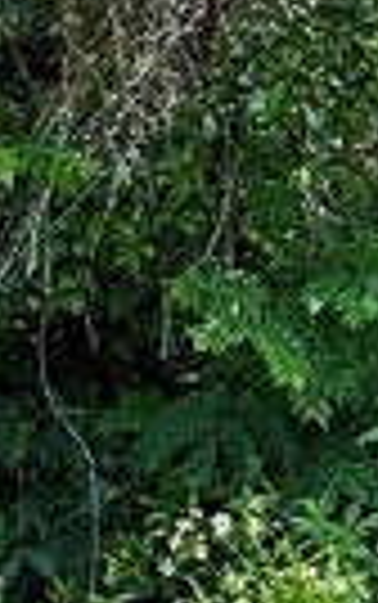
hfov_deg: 10.7
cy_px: -36
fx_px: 1859
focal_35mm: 113
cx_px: 752
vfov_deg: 17.9
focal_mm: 2.22
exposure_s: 1/209
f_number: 2.2
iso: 50
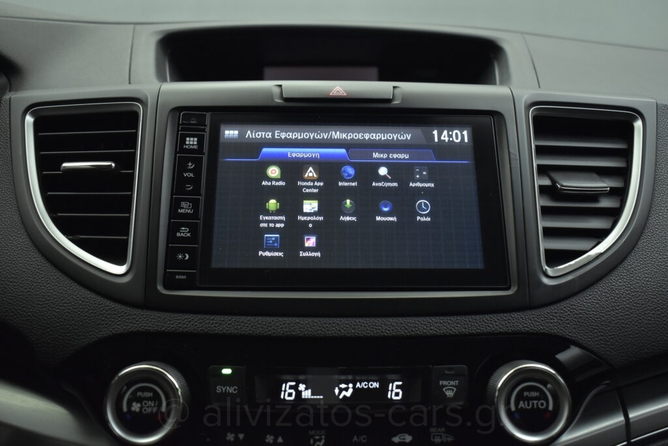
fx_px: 668
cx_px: 334
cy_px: 223
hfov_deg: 53.1
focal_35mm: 36
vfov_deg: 36.9
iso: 1600
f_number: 4
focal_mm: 24
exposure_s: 1/100
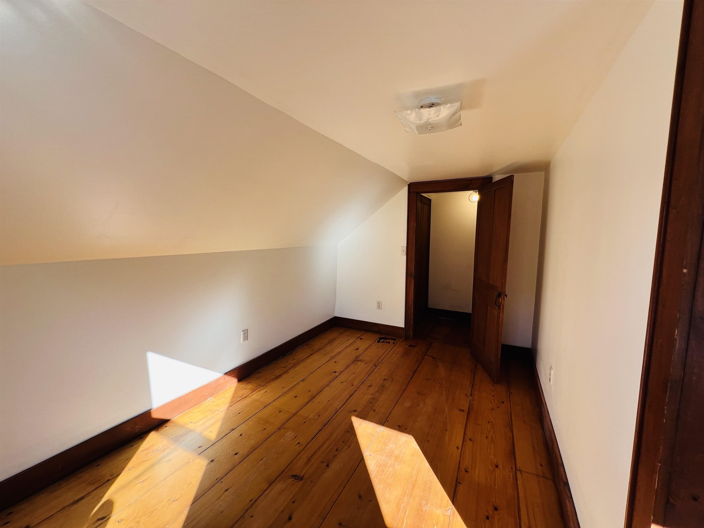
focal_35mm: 13
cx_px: 352
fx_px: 264
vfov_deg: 89.9
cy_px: 264
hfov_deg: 106.2
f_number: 1.8
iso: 32
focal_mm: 1.57
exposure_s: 1/99
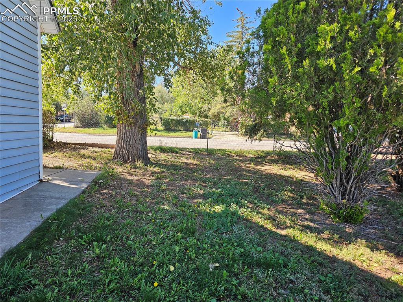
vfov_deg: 58.8
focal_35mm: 23
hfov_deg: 74.0
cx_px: 202
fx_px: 268
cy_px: 151
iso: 25
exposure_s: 1/180
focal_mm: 6.3
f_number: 1.7
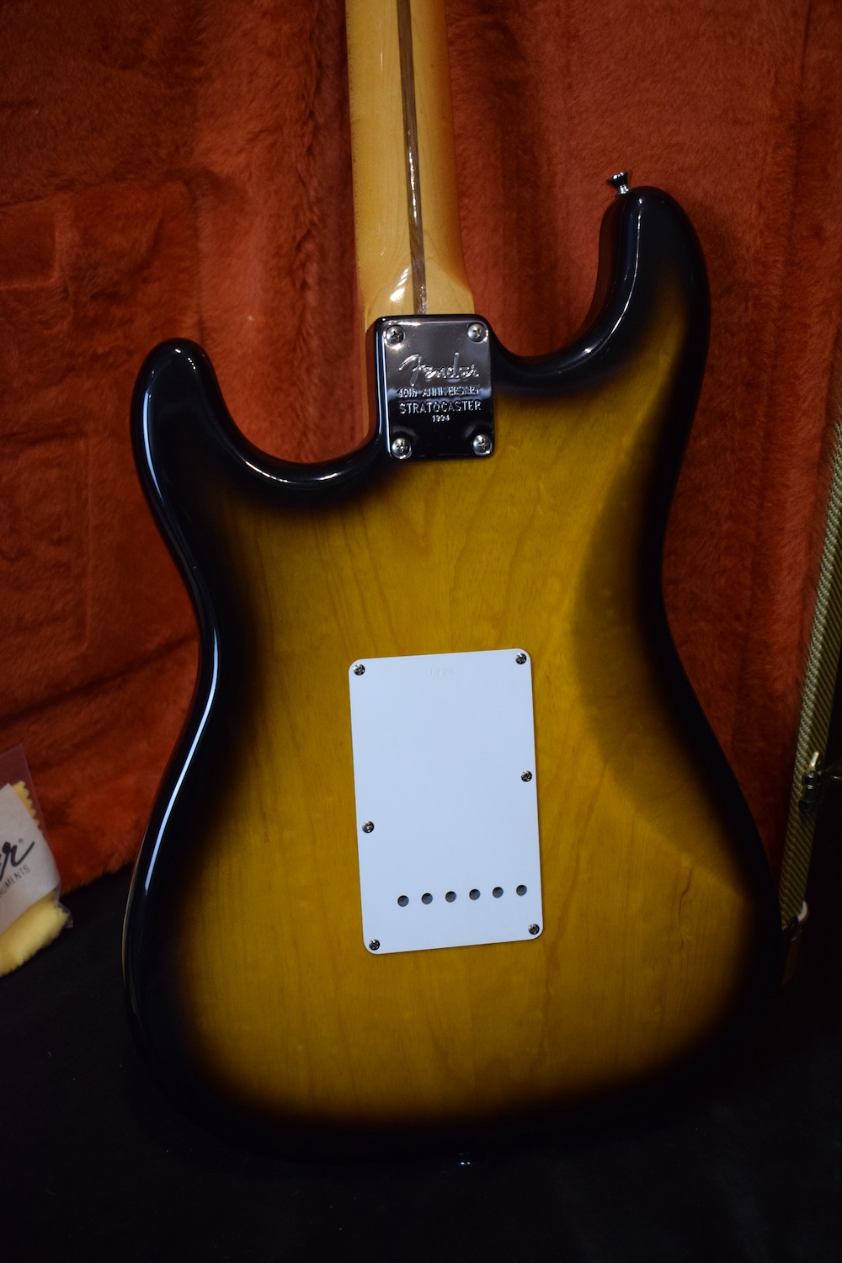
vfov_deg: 43.6
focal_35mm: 45
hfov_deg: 29.9
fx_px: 1579
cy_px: 632
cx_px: 421
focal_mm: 30
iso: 1400
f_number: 4.2
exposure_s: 1/60
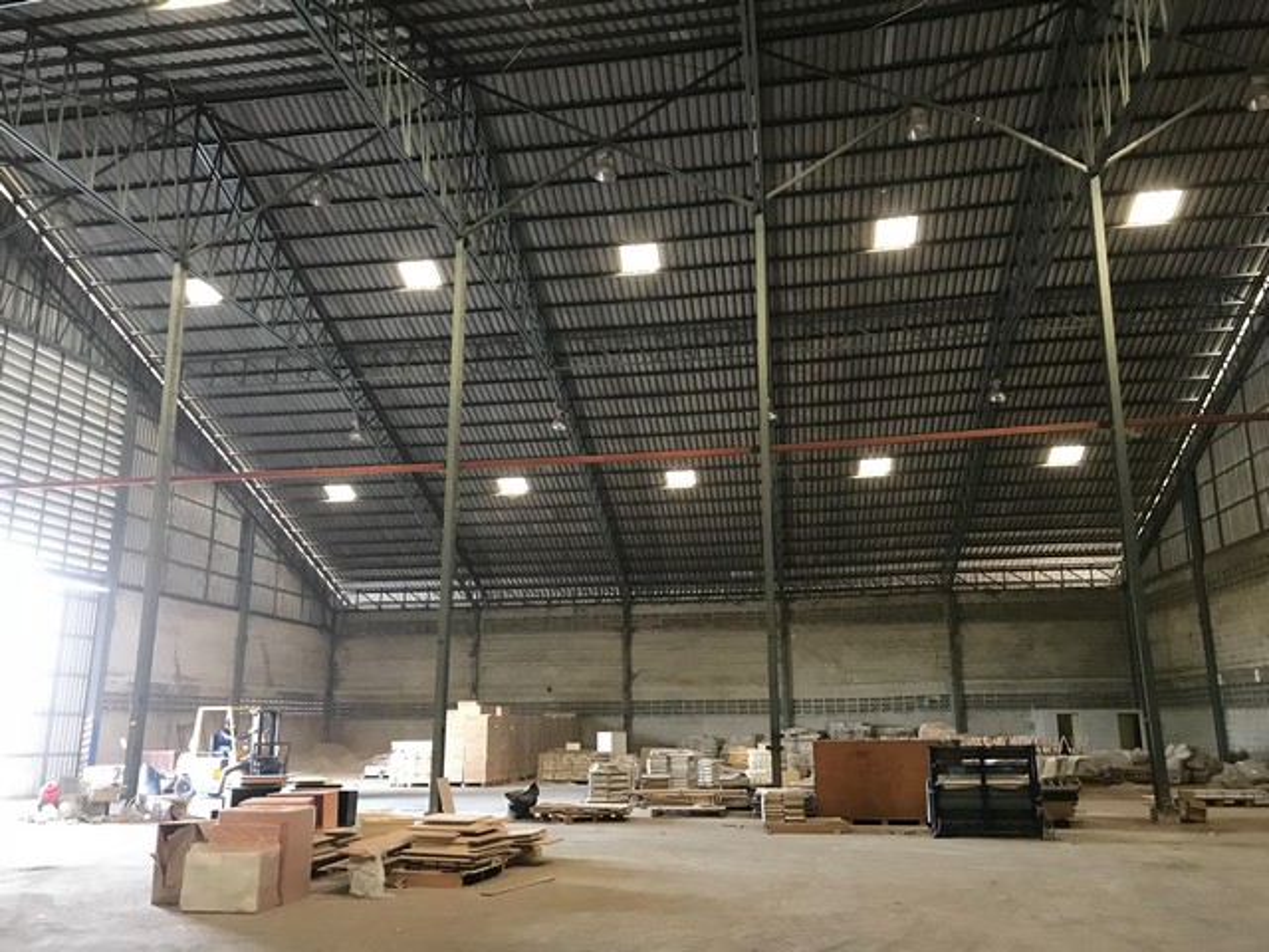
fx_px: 1026
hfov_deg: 63.4
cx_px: 634
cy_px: 476
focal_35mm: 28
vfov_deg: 49.7
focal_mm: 3.99
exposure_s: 1/17
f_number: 1.8
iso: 100
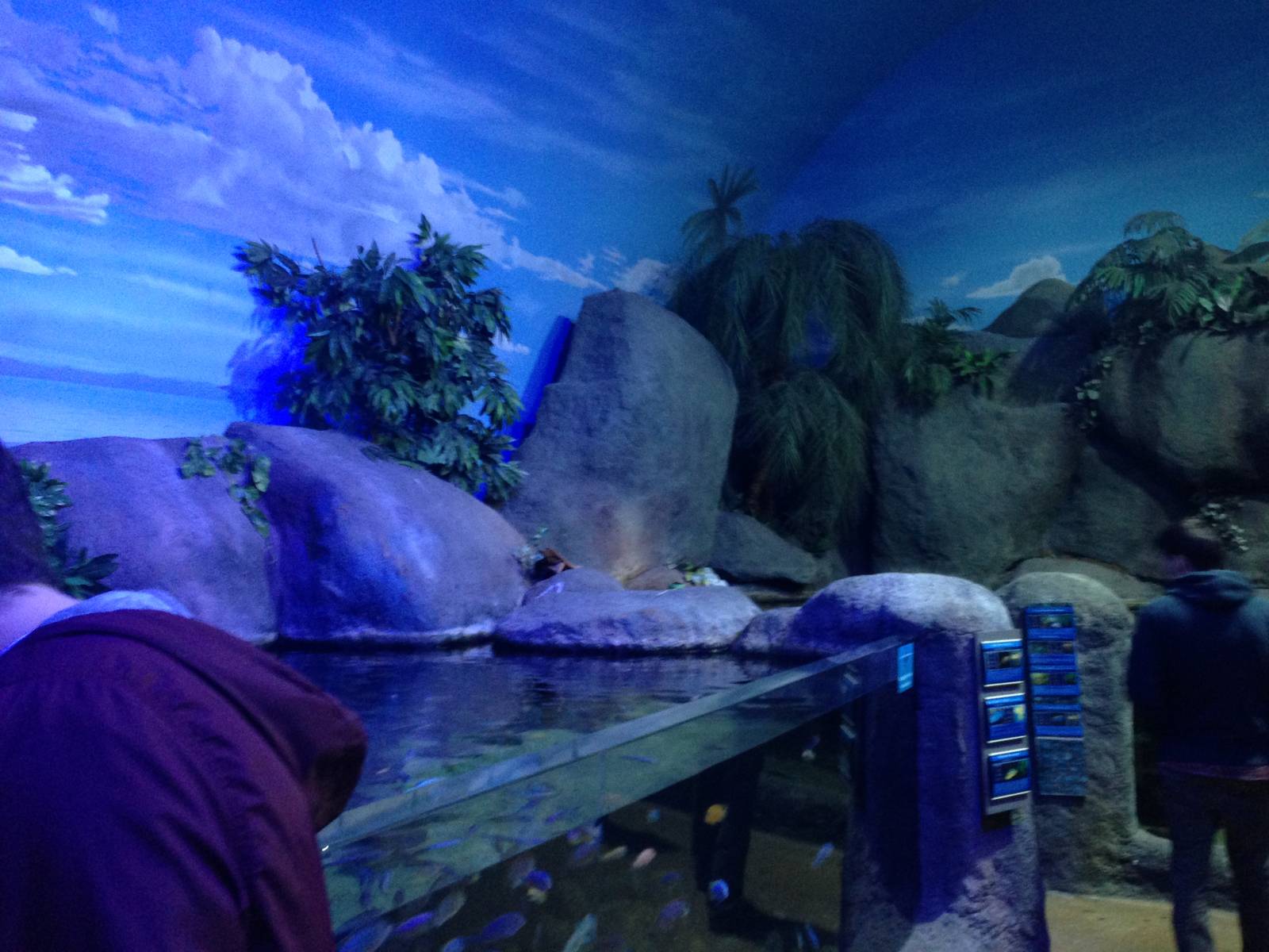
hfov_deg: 55.4
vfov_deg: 42.9
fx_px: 1210
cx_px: 634
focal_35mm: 33
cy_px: 476
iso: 200
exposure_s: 1/20
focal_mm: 4.12
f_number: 2.4
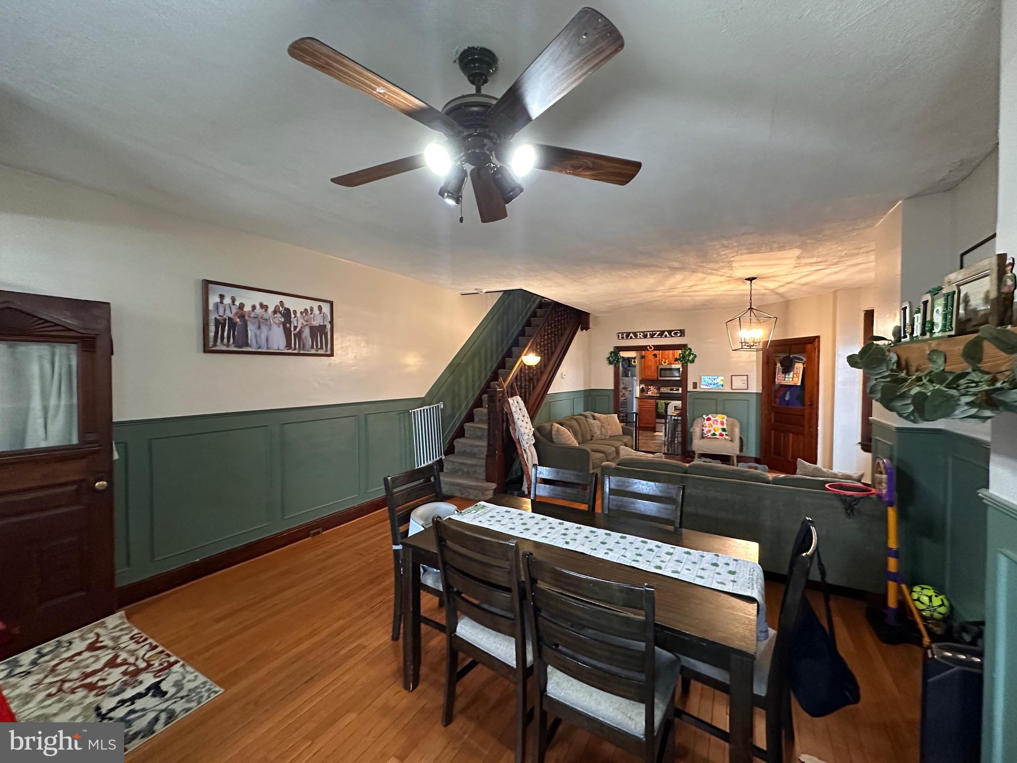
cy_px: 382
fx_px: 411
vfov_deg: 85.7
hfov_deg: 102.1
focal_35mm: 14
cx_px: 508
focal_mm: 2.22
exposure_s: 1/60
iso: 640
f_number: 2.2
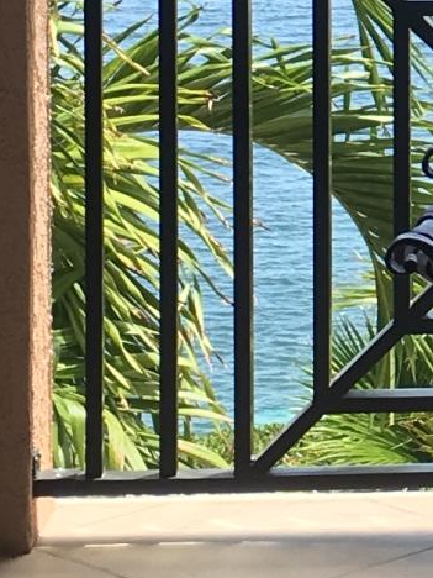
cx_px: 887
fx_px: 3102
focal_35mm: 186
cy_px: -114
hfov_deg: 7.6
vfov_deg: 10.5
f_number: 2.2
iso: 25
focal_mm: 4.15
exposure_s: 1/557
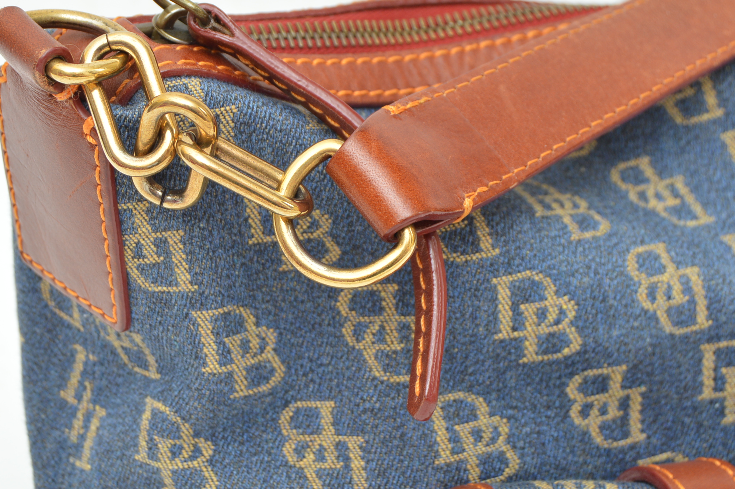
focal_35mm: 102
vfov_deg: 13.4
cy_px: 181
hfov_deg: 20.1
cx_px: 304
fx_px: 2076
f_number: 5.3
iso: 200
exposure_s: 1/160
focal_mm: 45
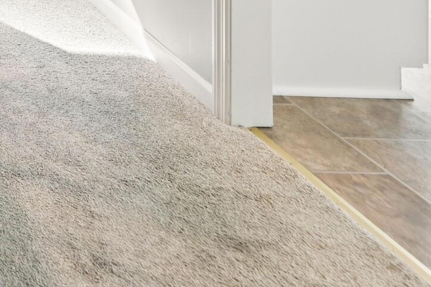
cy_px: -285
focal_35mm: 58
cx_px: -283
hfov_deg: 23.6
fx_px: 694
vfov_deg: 17.2
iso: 400
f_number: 4
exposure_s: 1/45
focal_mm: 14
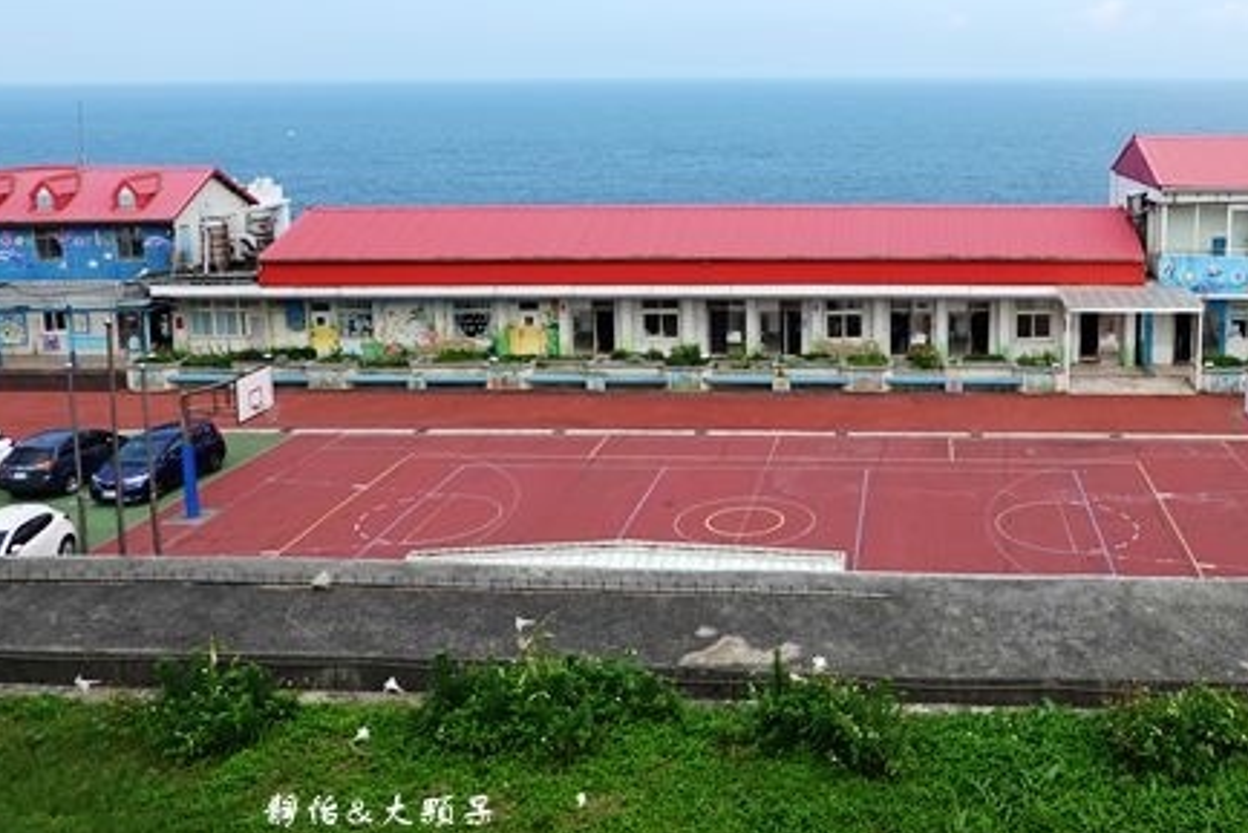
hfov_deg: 51.7
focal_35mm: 36
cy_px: 241
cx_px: 870
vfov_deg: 36.3
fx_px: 1248
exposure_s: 1/400
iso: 125
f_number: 5.6
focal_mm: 9
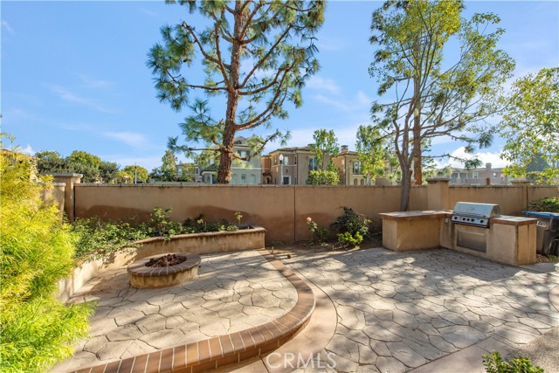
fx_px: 233
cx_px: 280
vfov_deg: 77.4
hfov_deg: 100.4
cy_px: 186
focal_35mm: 15
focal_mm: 15
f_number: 10
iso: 200
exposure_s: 1/400
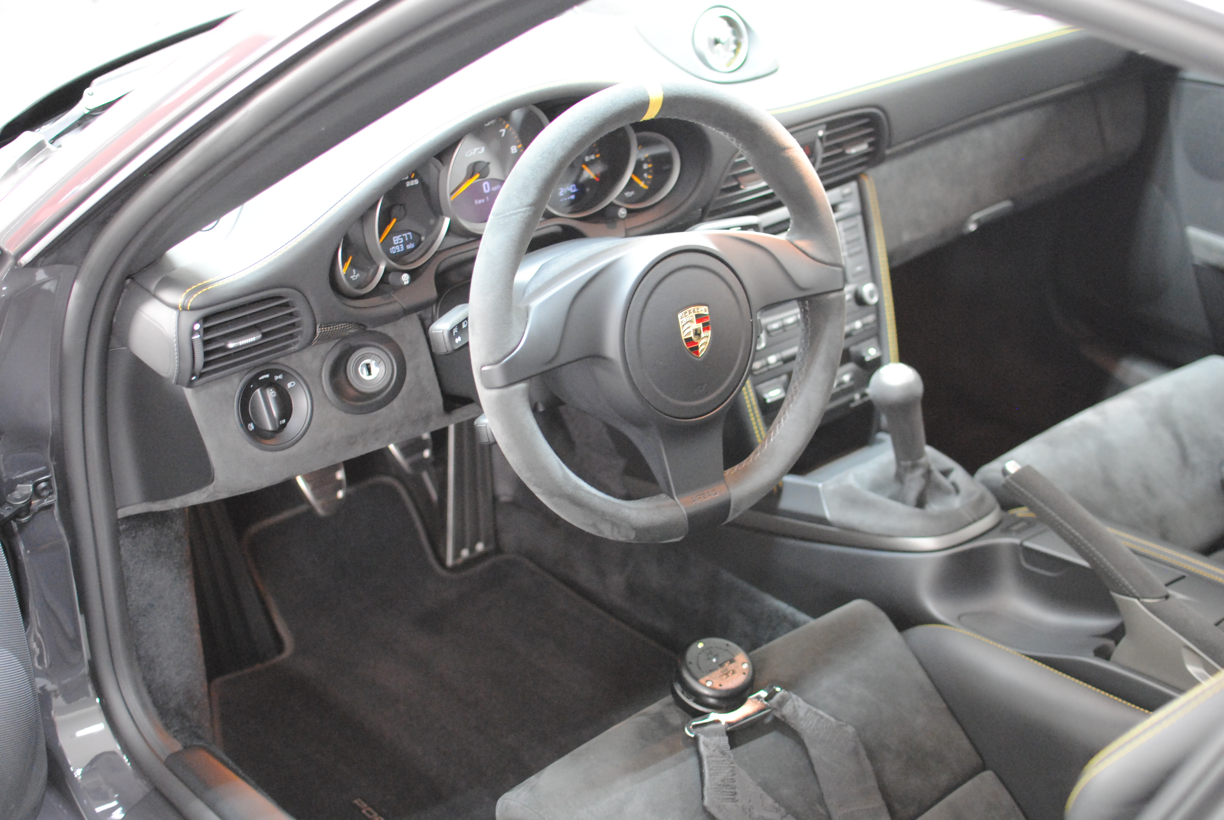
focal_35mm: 52
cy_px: 410
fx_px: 1787
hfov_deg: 37.8
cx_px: 612
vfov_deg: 25.8
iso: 1250
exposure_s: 1/30
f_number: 2.8
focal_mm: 35
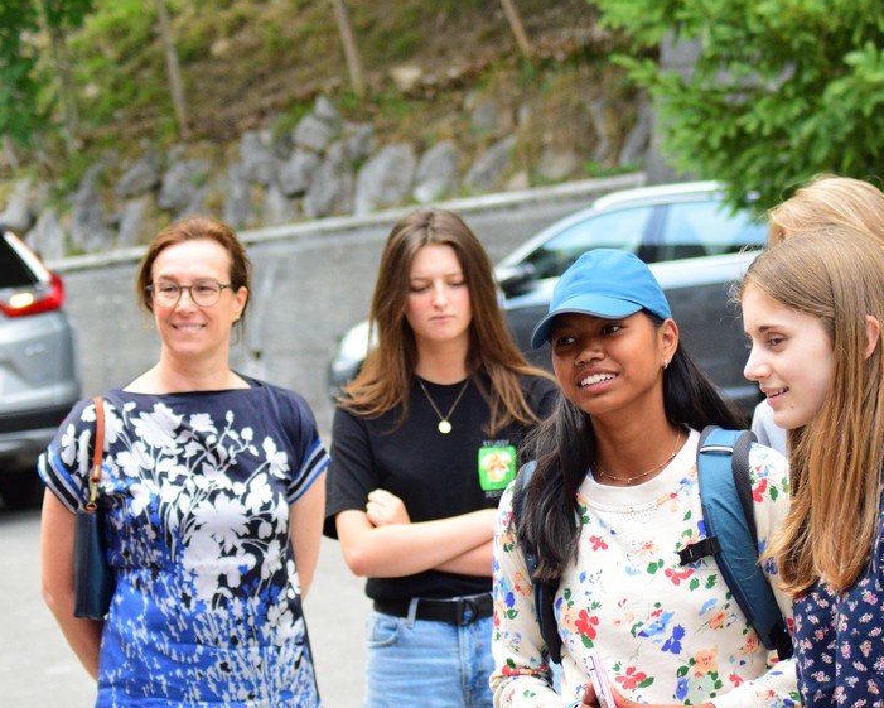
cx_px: 613
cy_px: 407
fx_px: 3768
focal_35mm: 144
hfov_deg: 13.4
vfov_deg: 10.7
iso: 2500
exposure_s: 1/1250
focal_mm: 70
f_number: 5
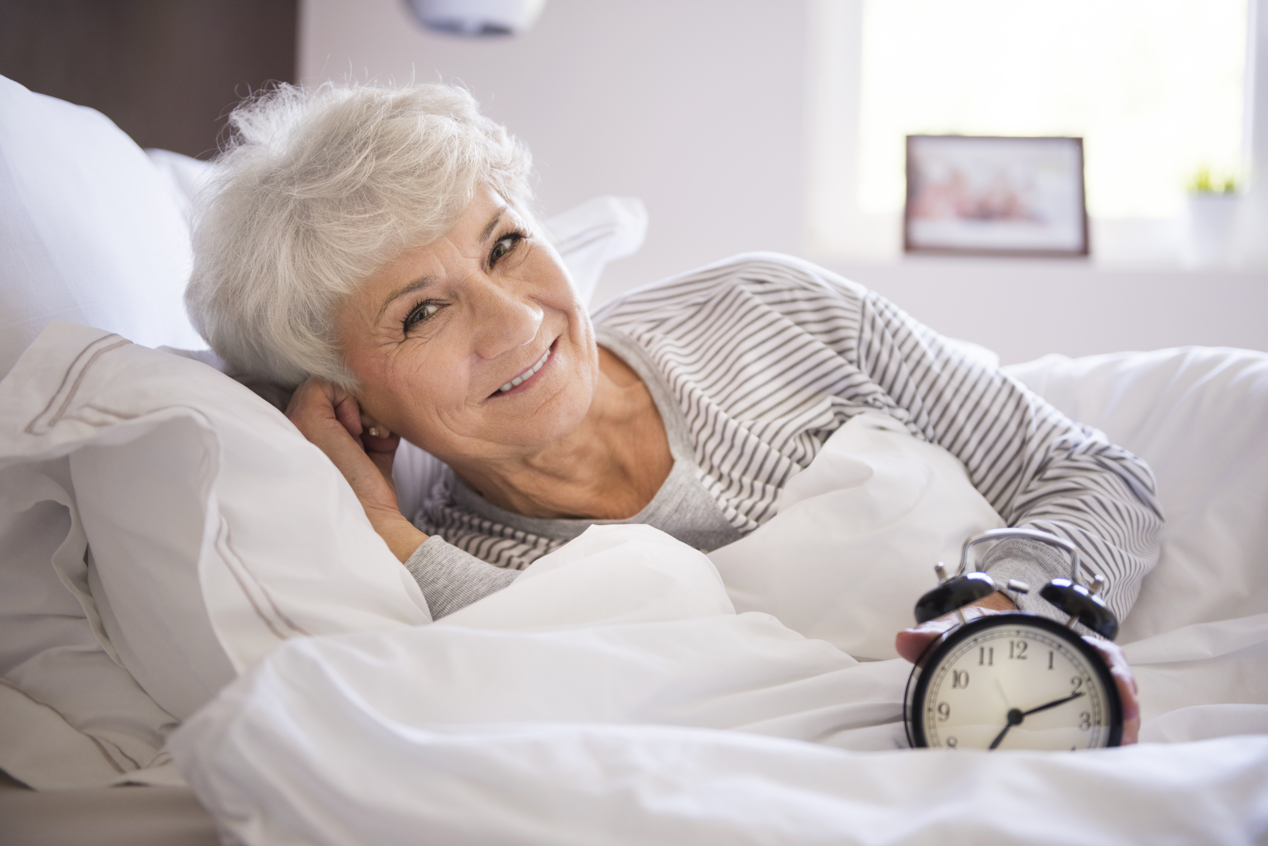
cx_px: 634
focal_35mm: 48
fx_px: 1691
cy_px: 423
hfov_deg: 41.1
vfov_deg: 28.1
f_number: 2.8
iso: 200
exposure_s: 1/80
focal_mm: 48
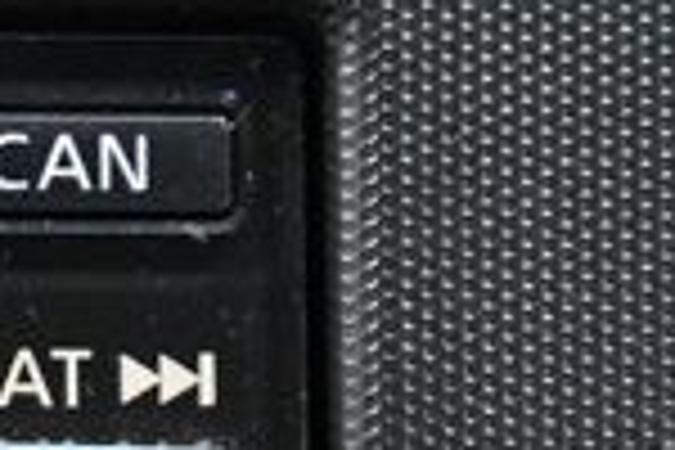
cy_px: 1202
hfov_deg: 4.6
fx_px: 8081
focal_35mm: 431
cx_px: -1458
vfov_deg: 3.1
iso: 2500
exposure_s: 1/100
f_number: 5
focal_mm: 42
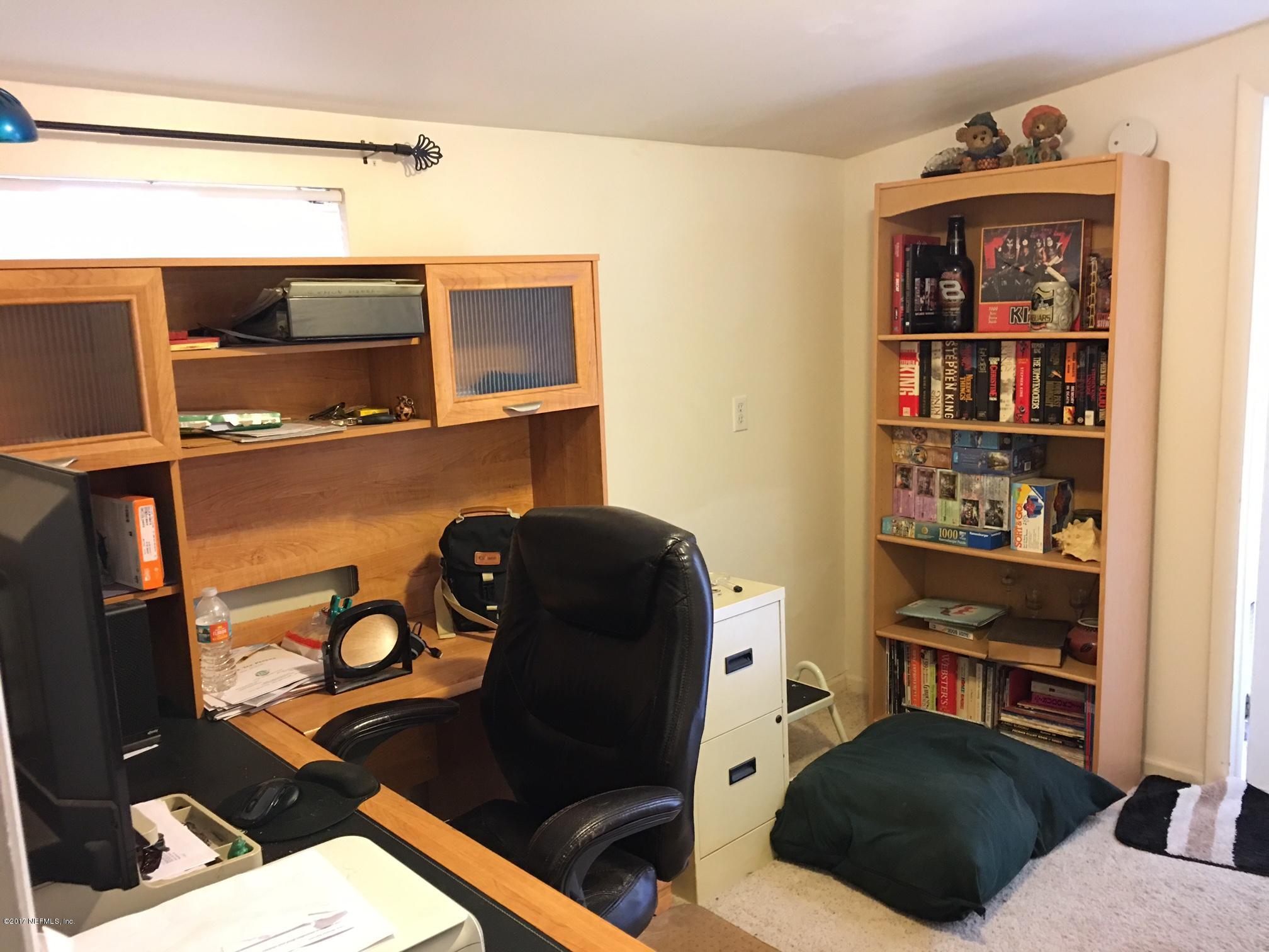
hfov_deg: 61.7
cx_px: 634
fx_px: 1063
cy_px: 476
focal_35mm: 29
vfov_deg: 48.2
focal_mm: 4.15
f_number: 2.2
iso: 64
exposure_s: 1/4
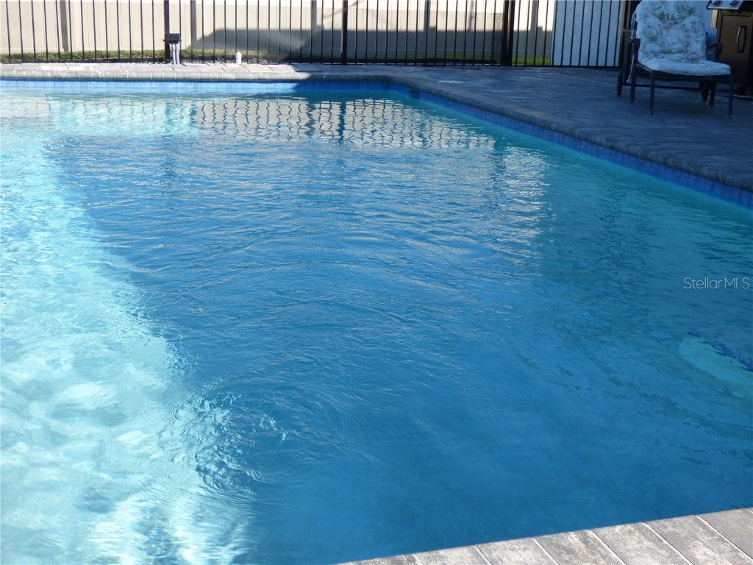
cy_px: 282
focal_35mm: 48
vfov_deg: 30.3
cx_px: 376
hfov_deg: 39.7
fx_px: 1044
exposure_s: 1/400
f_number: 3.8
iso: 100
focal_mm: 8.24
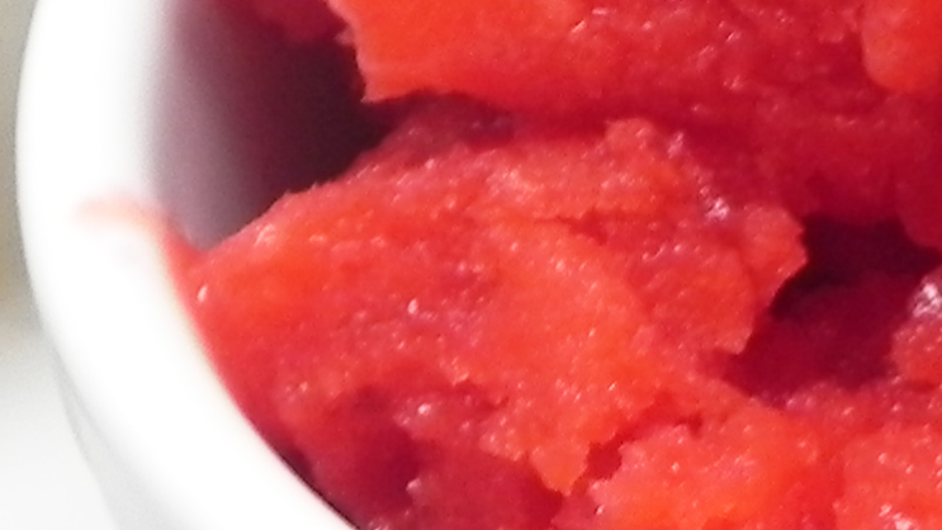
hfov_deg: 10.7
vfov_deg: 6.1
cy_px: -9
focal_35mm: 198
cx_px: 1131
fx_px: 4946
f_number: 3.2
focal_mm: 6.6
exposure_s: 1/31.7
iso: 160
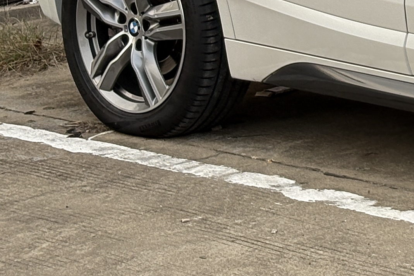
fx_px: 2346
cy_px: -191
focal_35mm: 204
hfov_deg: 9.6
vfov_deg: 6.6
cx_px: 744
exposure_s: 1/392
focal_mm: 5.96
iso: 32
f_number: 1.6
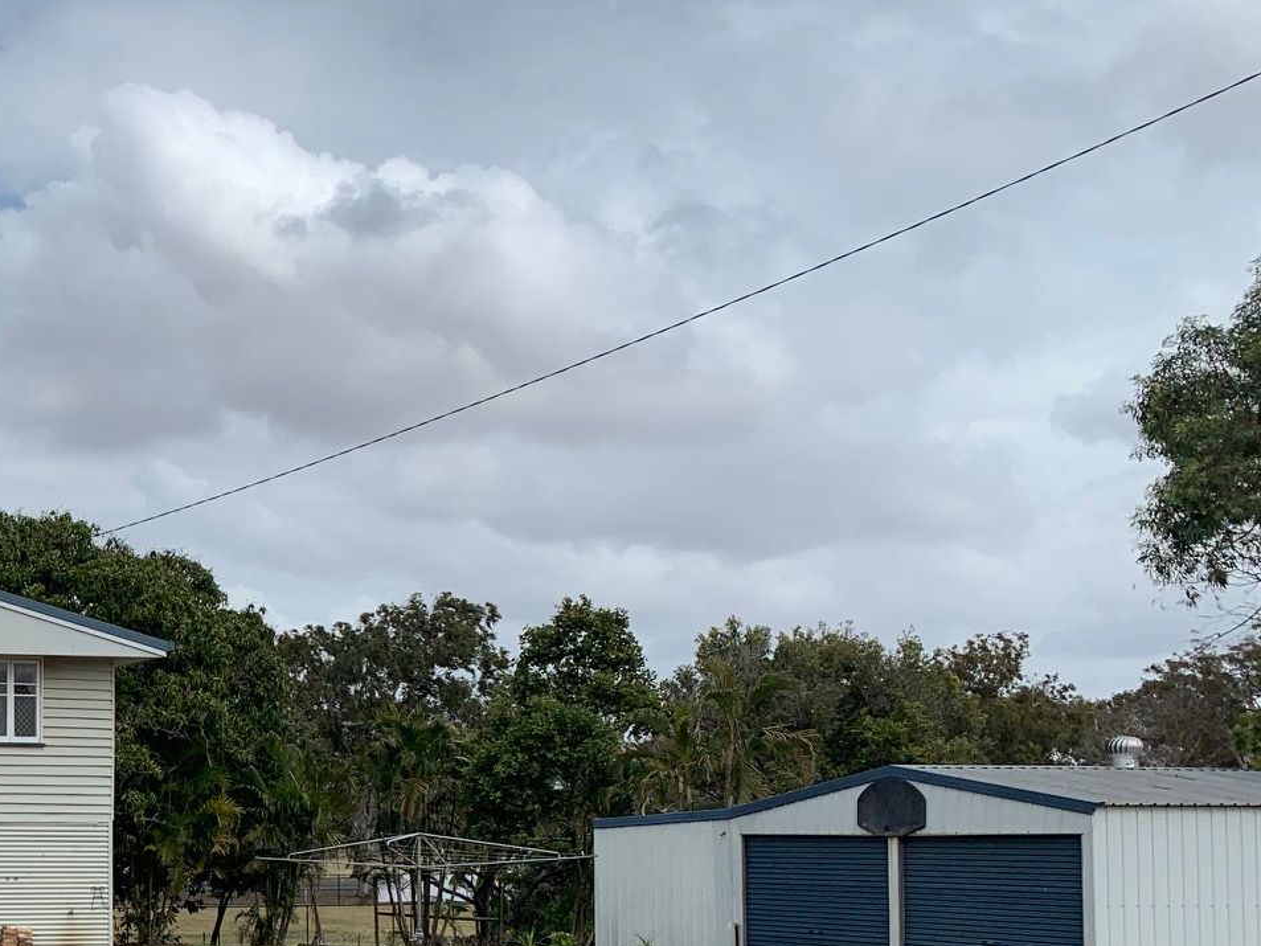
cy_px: 798
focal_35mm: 55
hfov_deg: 31.6
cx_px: -71
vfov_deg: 25.9
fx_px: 2004
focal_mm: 4.25
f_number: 1.8
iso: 25
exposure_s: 1/3289
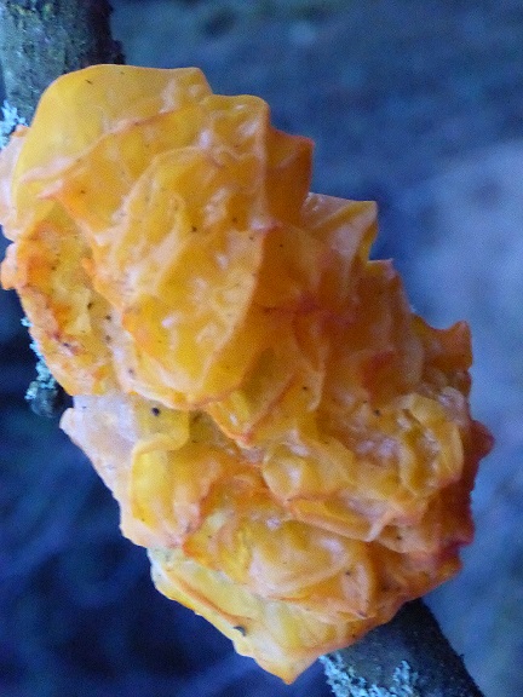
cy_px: 348
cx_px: 262
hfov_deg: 12.6
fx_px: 2377
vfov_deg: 16.7
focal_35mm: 118
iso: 3200
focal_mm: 19.2
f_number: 5.7
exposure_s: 1/25
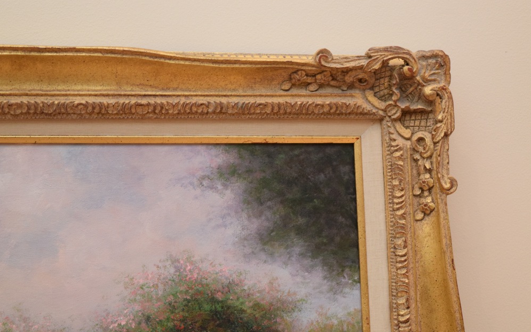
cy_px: 177
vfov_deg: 15.5
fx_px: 1223
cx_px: 266
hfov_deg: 24.5
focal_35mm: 85
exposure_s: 1/60
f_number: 5.6
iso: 1600
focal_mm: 55
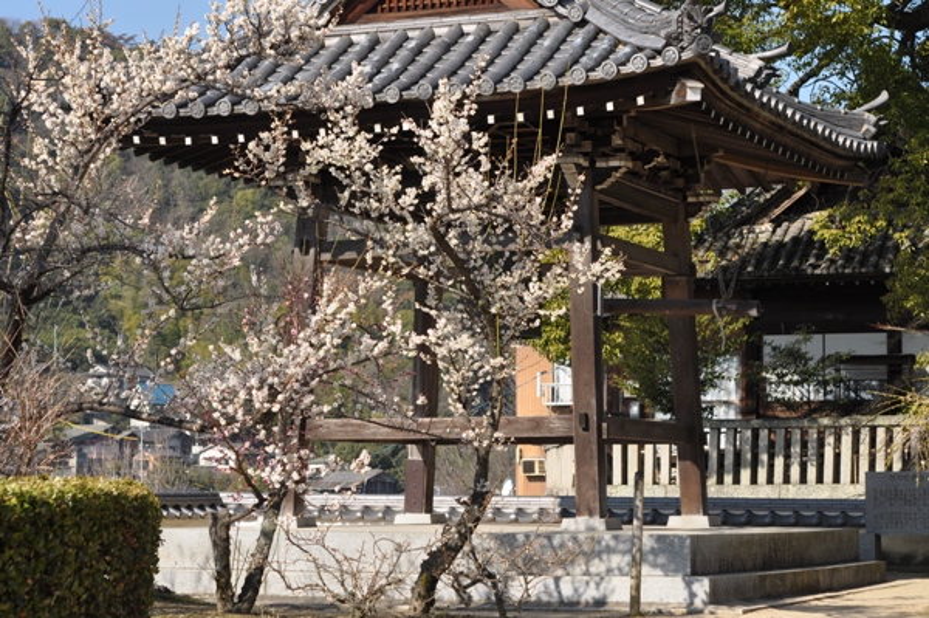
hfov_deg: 22.6
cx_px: 464
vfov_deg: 15.2
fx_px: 2321
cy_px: 309
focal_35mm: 90
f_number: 6.3
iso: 200
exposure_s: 1/800
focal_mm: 60
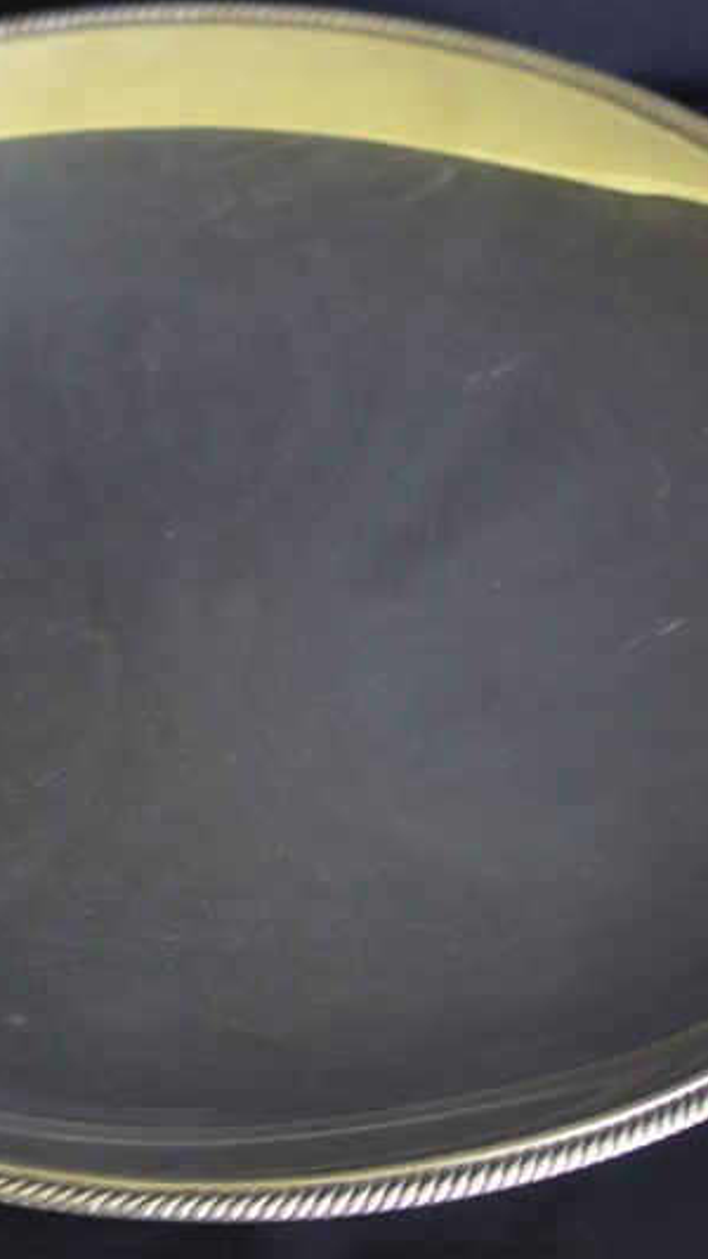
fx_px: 3936
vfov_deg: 18.2
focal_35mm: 118
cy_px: 686
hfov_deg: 10.3
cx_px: 227
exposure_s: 1/60
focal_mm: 40
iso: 560
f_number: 2.8
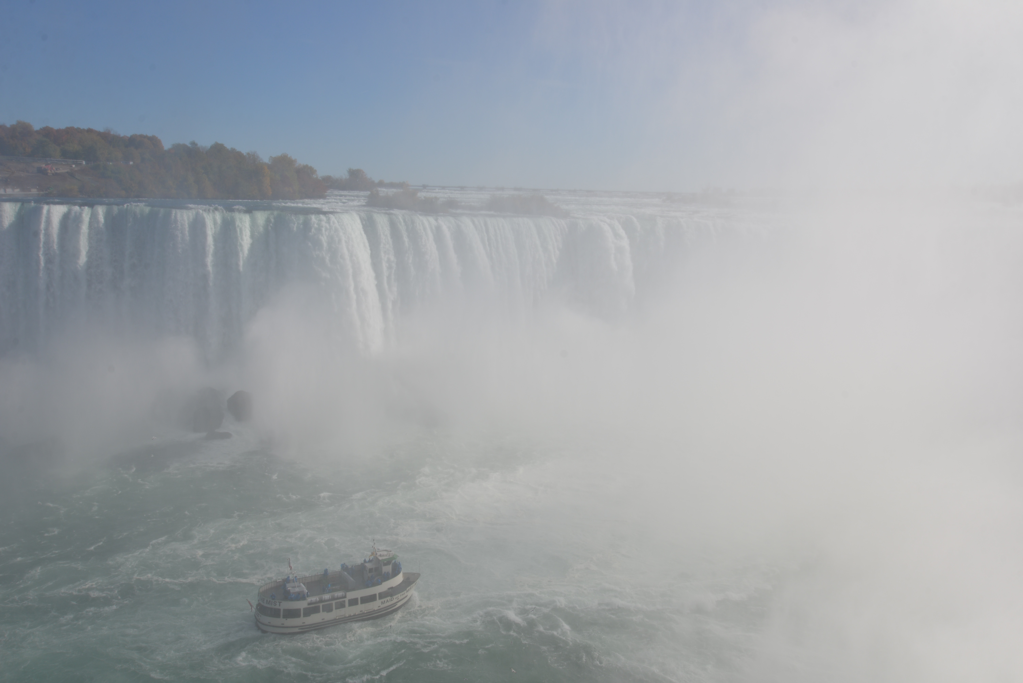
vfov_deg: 38.9
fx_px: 966
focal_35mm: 34
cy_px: 342
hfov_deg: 55.8
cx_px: 512
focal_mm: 34
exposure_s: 1/400
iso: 100
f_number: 10
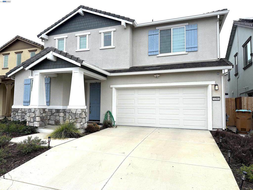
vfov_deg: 56.8
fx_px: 175
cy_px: 95
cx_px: 126
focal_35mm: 24
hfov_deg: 71.6
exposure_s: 1/1618
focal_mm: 6.76
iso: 80
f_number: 1.78
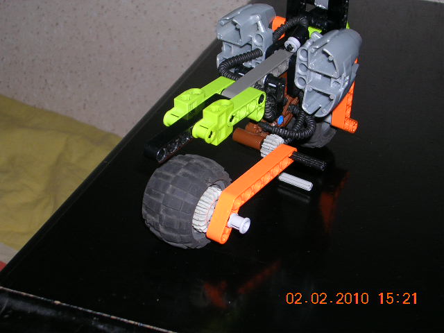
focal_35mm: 60
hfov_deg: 32.2
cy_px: 166
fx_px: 770
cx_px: 222
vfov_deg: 24.4
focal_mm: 9.1
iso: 50
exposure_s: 1/60.1
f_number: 3.4
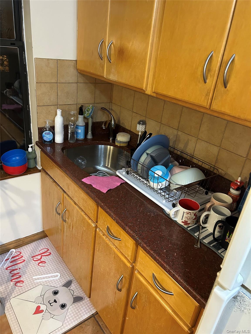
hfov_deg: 53.1
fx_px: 251
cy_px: 167
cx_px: 126
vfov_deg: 67.3
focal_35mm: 26
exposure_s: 1/60
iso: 500
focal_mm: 5.7
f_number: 1.5
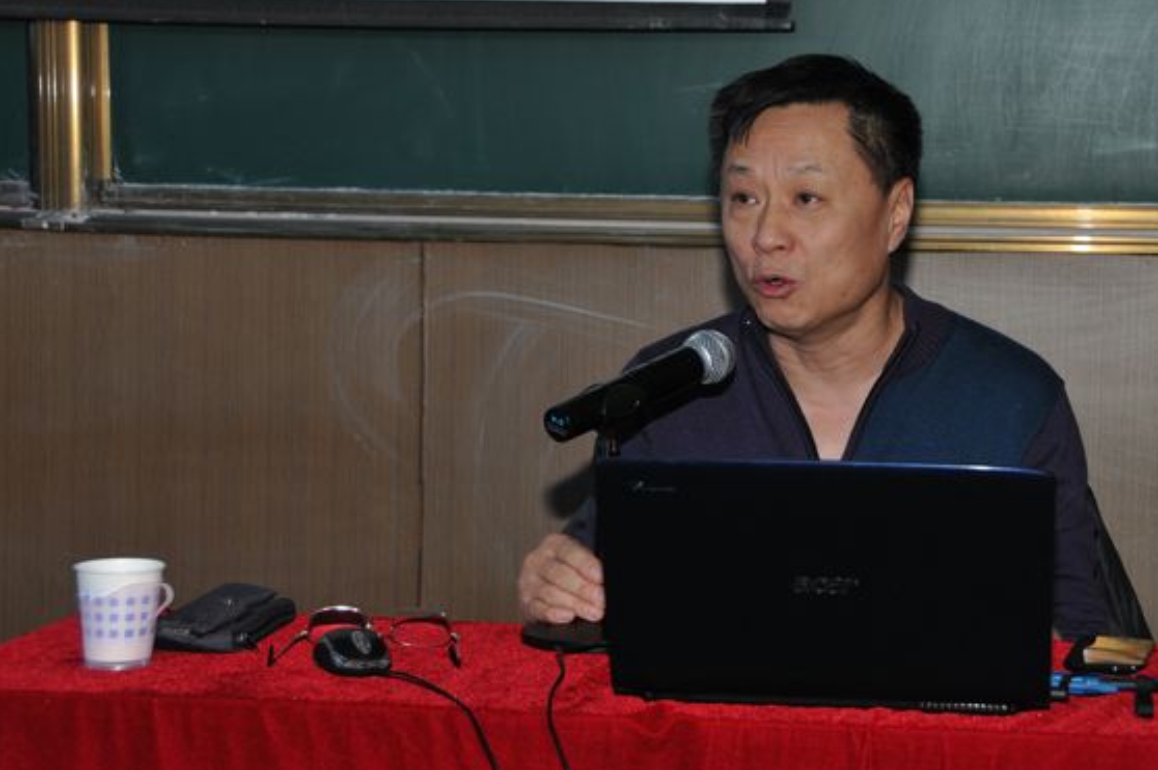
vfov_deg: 17.5
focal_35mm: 78
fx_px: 2507
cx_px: 744
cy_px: 336
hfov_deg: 25.9
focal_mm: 40
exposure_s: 1/60
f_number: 5.6
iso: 400
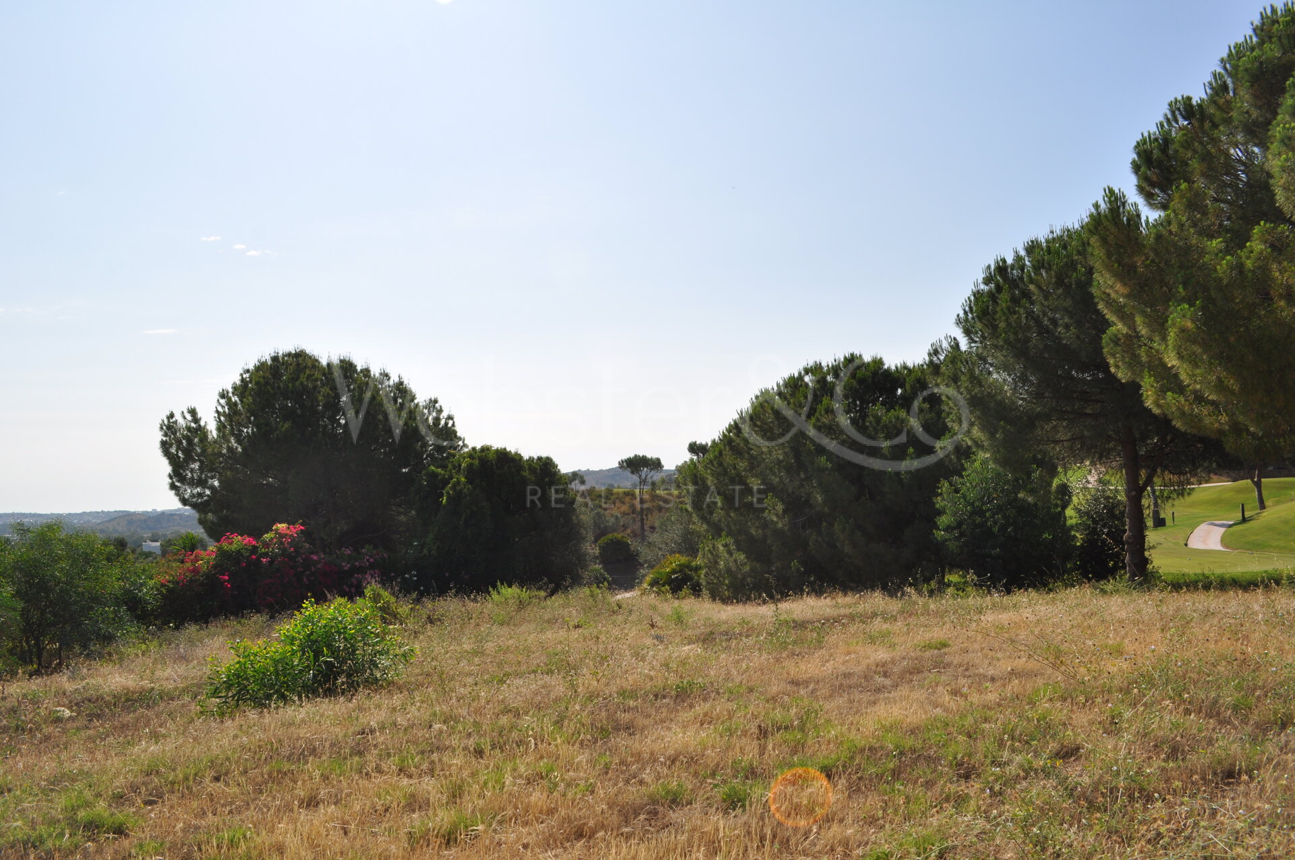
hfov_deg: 67.4
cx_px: 648
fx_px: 970
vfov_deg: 47.8
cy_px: 430
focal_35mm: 27
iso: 200
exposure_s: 1/400
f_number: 10
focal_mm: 18
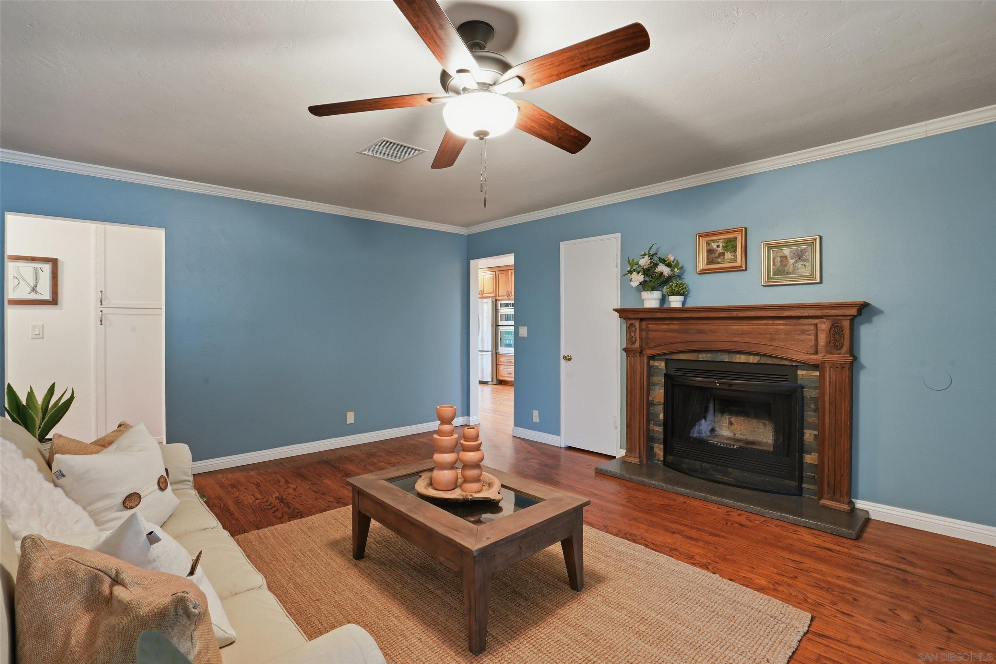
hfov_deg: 96.7
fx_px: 443
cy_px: 332
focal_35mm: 16
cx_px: 498
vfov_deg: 73.7
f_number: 11
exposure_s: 1/6
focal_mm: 16
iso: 640
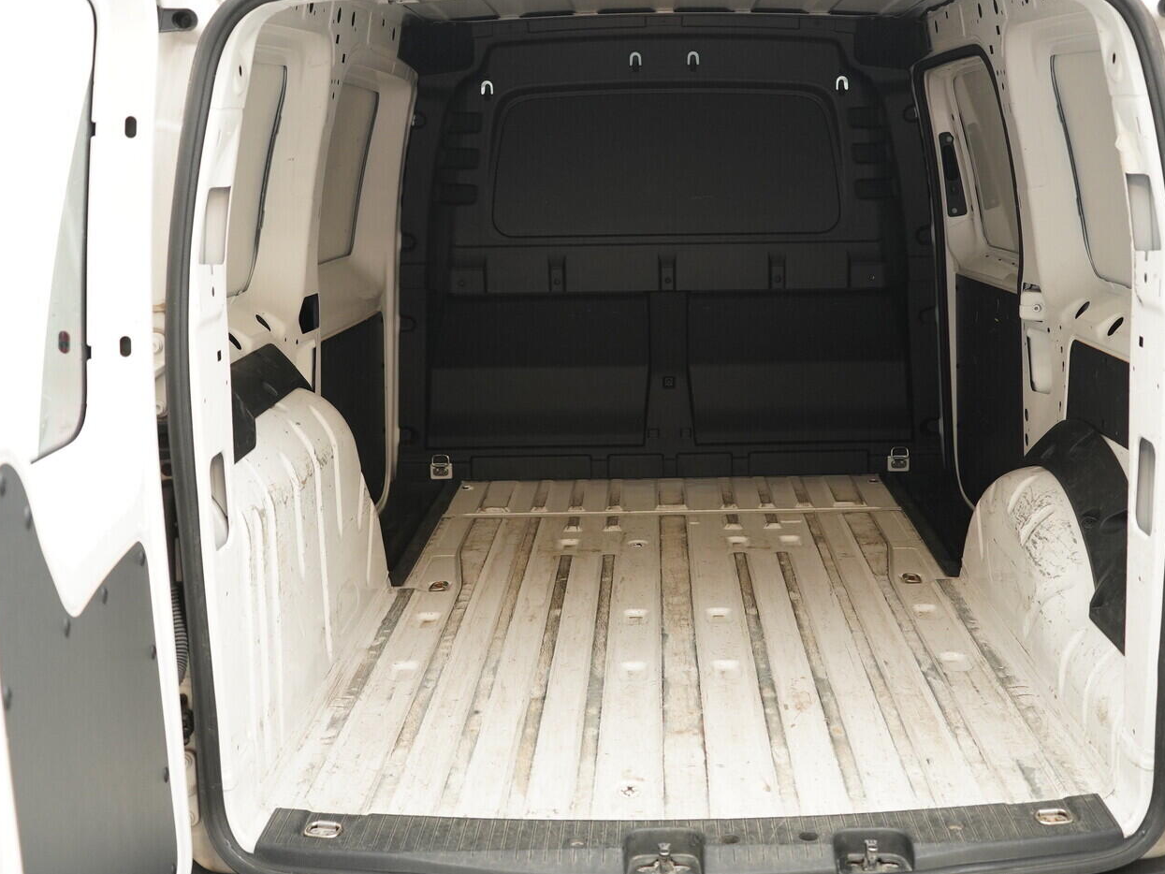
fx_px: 1346
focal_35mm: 40
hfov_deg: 46.7
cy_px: 430
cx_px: 665
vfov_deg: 36.0
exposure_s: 1/125
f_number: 2.8
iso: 1000
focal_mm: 24
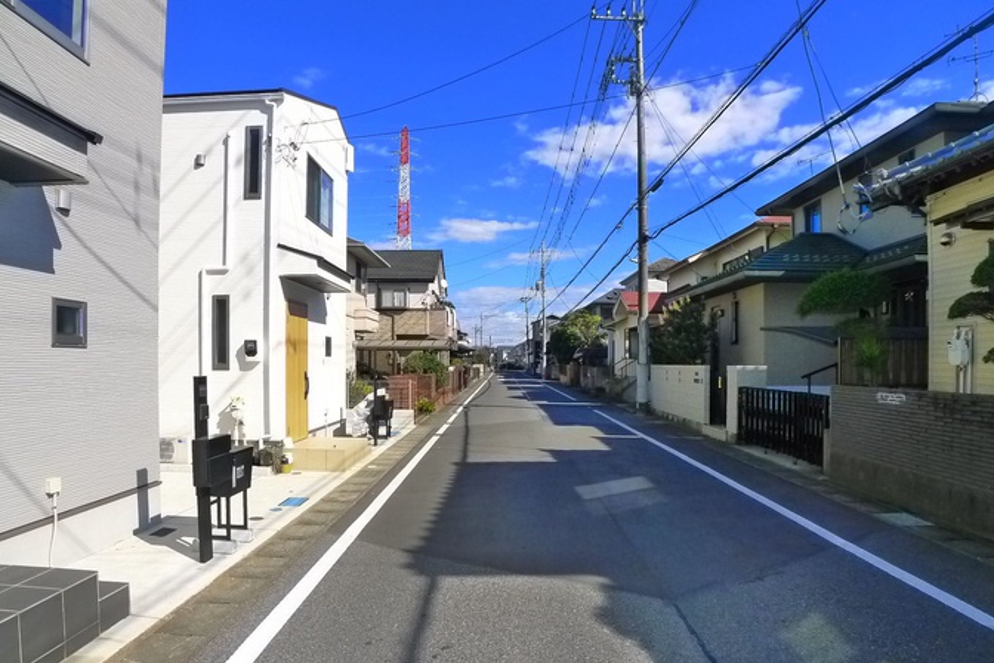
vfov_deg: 49.4
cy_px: 377
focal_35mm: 26
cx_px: 490
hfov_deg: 69.4
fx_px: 718
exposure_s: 1/800
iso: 400
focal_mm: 5.1
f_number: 4
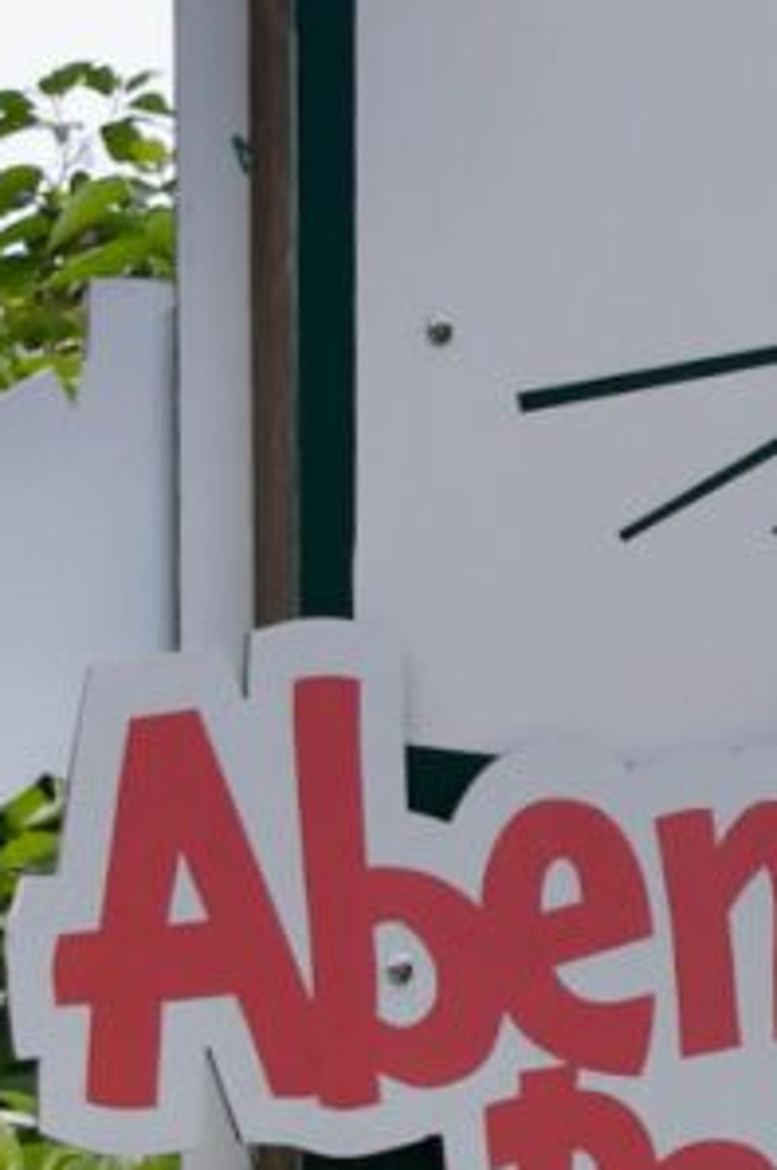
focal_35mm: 244
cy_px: 864
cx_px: 1430
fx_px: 7917
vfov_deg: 8.4
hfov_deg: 5.5
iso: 180
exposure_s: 1/250
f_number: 8
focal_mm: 44
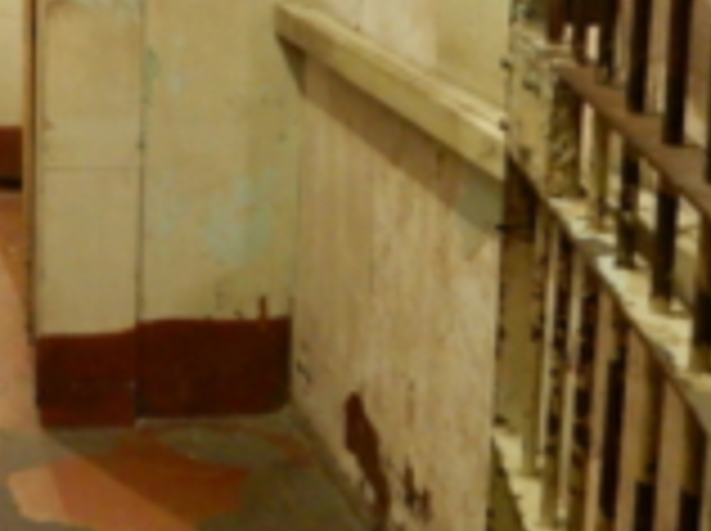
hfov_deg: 24.0
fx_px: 1559
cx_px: -76
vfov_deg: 18.9
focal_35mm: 76
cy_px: 38
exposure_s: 1/5
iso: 800
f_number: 3.4
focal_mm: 4.3
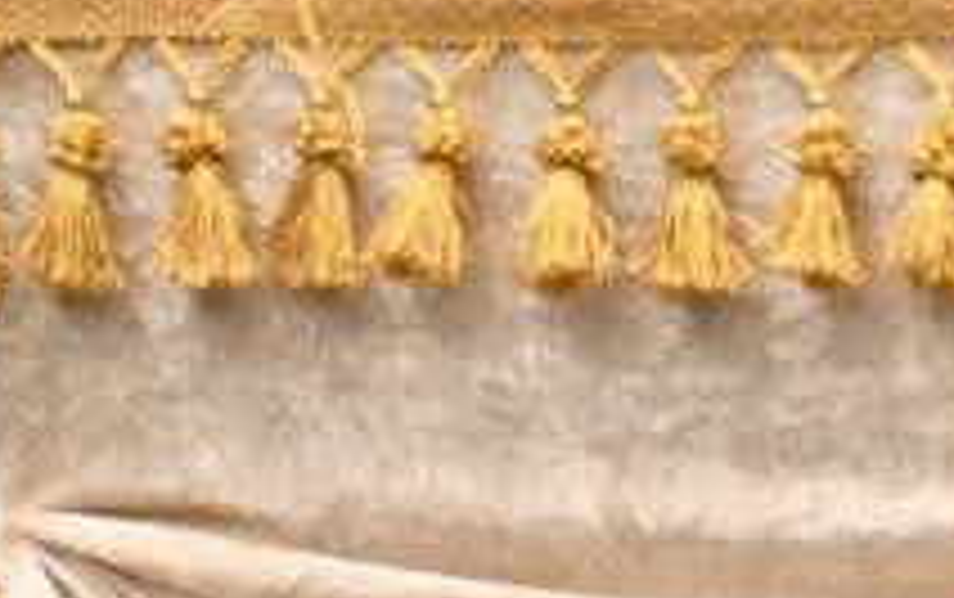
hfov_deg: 1.4
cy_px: -769
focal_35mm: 1476
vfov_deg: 0.9
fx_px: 38416
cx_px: 1089
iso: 400
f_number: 2.8
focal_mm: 200
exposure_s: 1/500
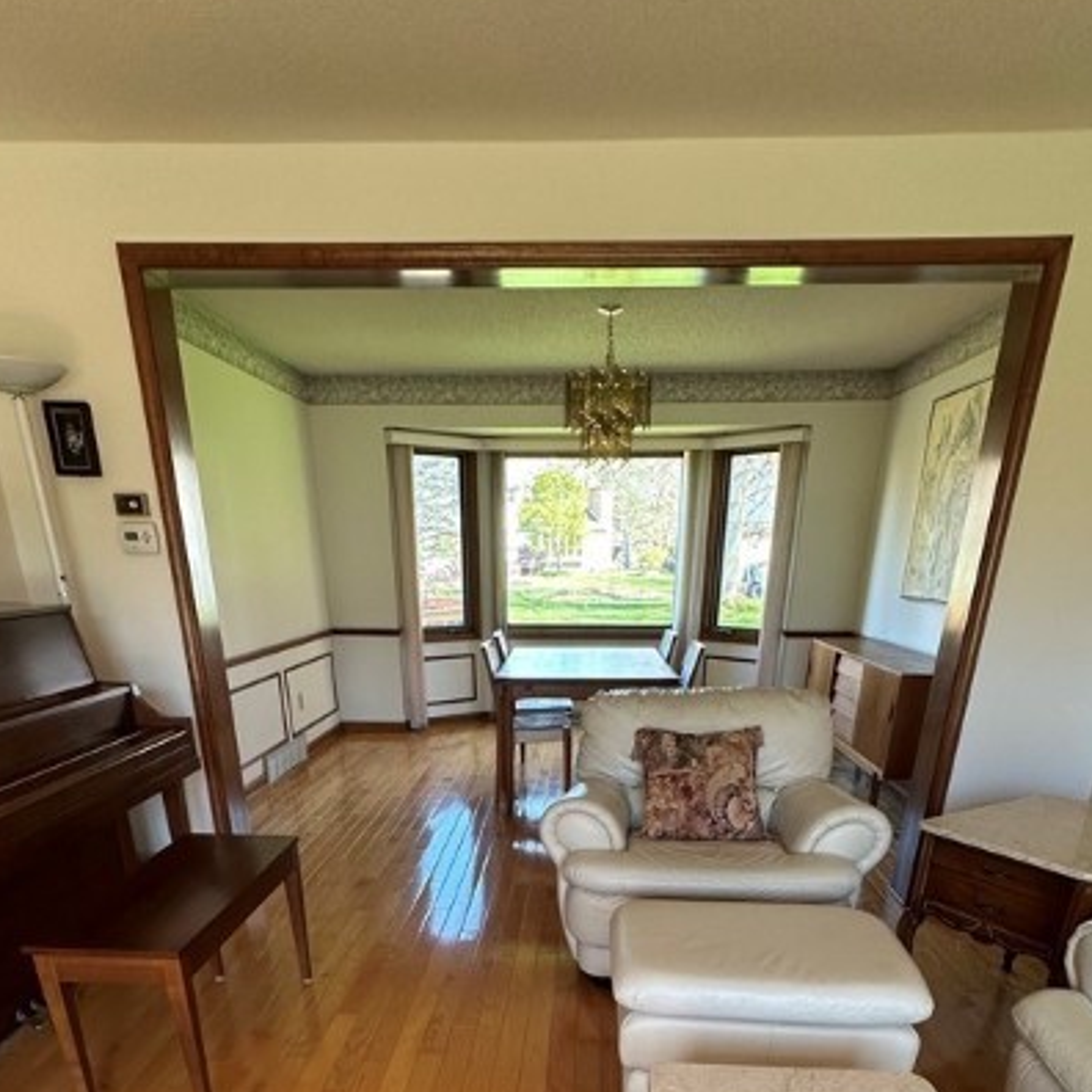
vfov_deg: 56.5
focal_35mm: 24
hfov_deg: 65.0
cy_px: 973
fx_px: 857
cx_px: 543
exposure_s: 1/99
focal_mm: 2.22
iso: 200
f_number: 2.2
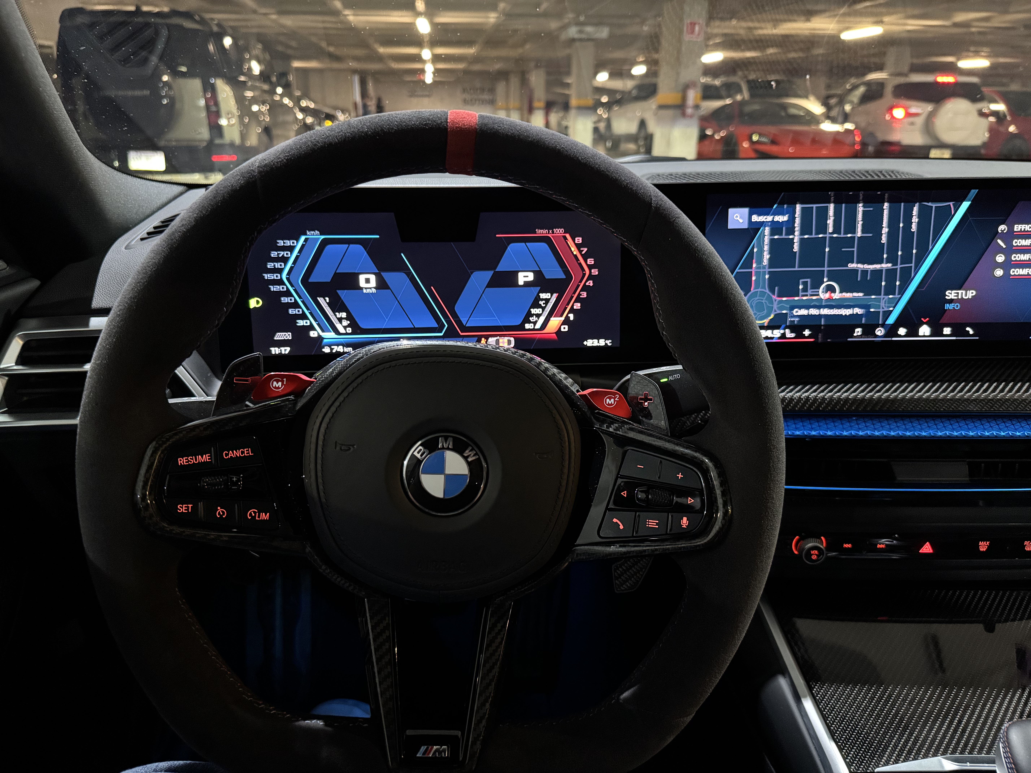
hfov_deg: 71.6
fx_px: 715
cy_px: 386
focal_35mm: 24
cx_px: 516
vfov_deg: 56.8
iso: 1600
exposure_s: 1/30
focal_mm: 6.76
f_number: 1.78
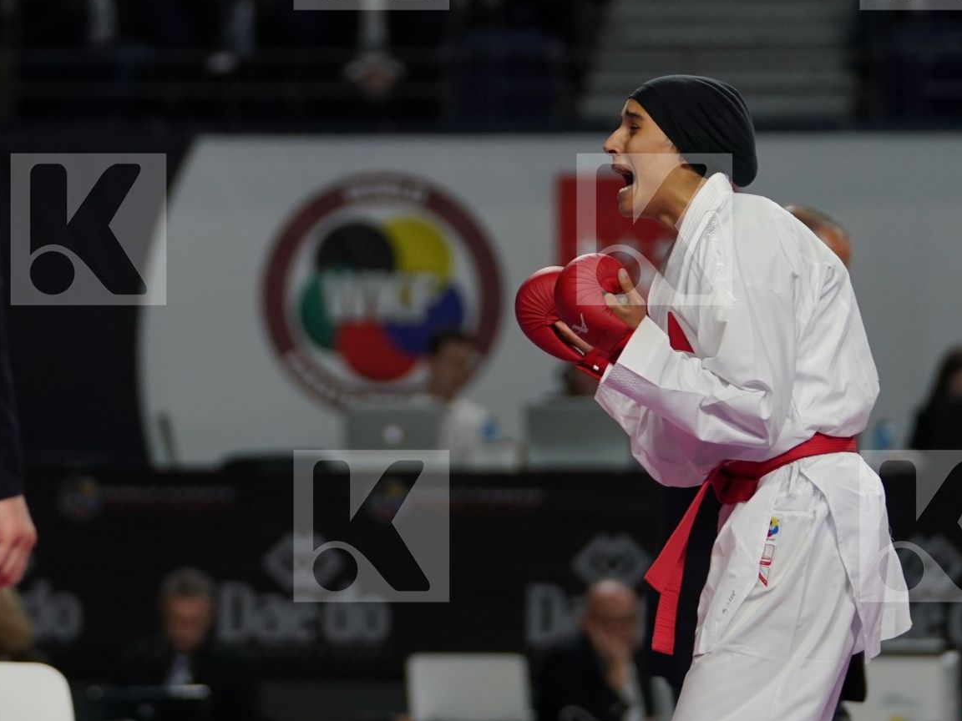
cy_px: 229
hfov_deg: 6.2
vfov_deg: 4.6
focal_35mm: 320
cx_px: 372
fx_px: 8893
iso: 1000
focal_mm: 142
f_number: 2.8
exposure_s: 1/1000
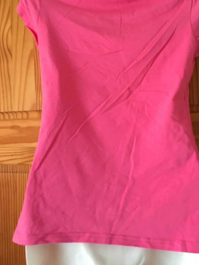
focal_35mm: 37
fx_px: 284
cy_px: 110
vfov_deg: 49.9
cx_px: 120
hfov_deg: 38.5
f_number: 2.2
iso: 200
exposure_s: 1/20
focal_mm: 4.15
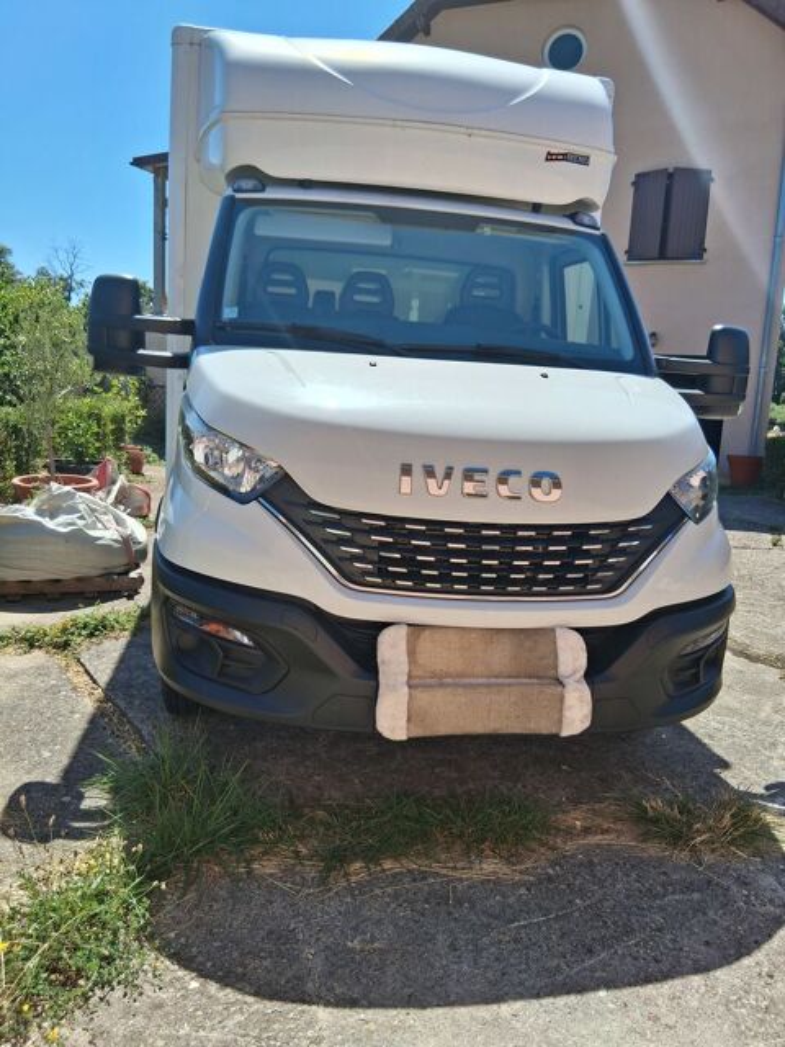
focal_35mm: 26
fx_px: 786
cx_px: 392
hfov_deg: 53.1
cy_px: 524
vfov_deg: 67.3
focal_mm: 3.98
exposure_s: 1/786
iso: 25
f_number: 1.8
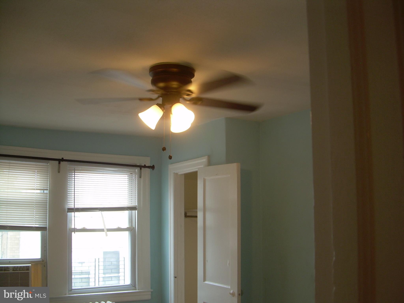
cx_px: 202
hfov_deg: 49.0
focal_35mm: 38
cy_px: 152
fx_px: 443
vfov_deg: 37.7
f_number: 2.8
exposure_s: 1/38.9
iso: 50
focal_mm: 6.3
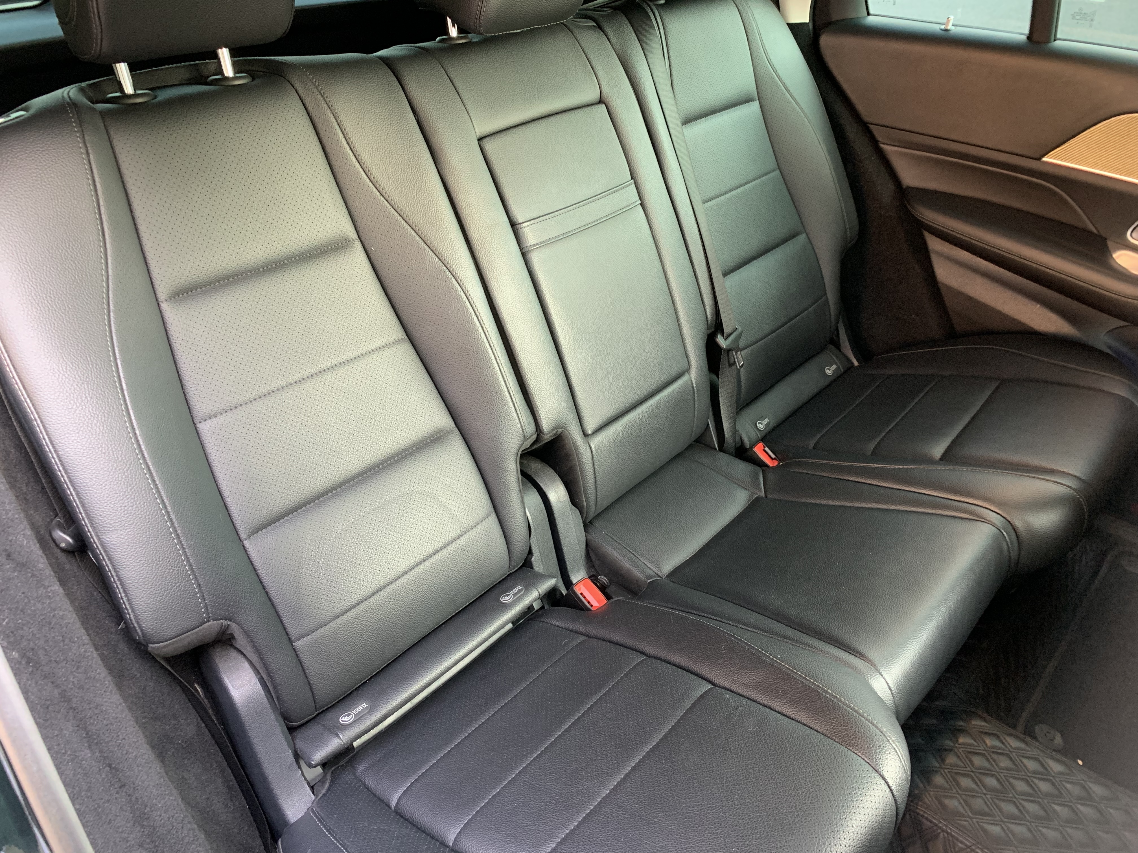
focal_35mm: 26
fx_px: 855
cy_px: 426
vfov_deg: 53.1
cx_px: 569
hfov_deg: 67.3
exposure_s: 1/60
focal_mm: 4.25
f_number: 1.8
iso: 250
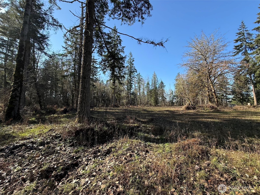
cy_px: 98
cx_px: 130
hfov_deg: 102.1
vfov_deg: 85.7
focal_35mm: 14
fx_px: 105
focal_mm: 2.22
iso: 50
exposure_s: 1/574
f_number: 2.2
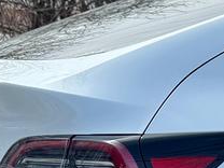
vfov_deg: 9.6
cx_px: 473
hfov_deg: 11.7
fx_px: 958
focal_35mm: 148
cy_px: 275
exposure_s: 1/3802
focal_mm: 6.76
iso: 80
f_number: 1.78
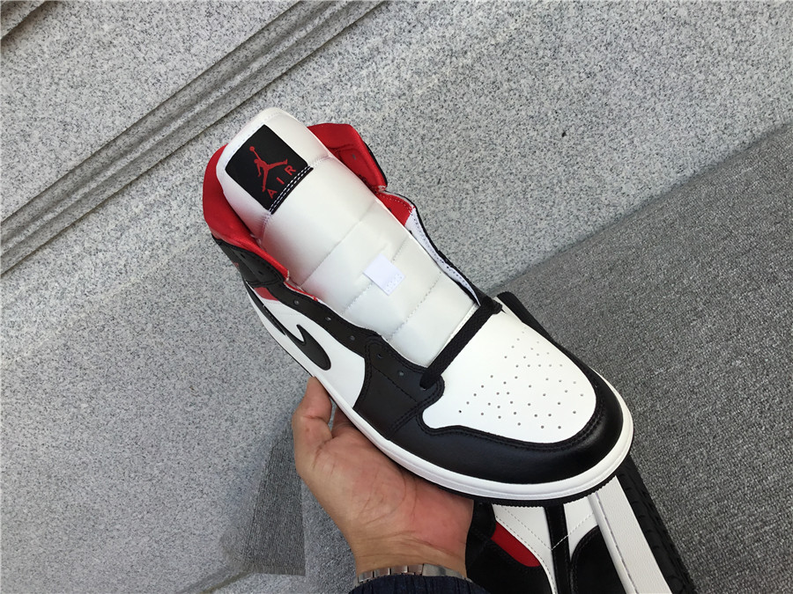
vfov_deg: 45.4
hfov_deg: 58.4
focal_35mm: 31
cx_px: 396
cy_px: 297
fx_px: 710
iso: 25
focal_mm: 3.3
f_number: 2.4
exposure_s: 1/657
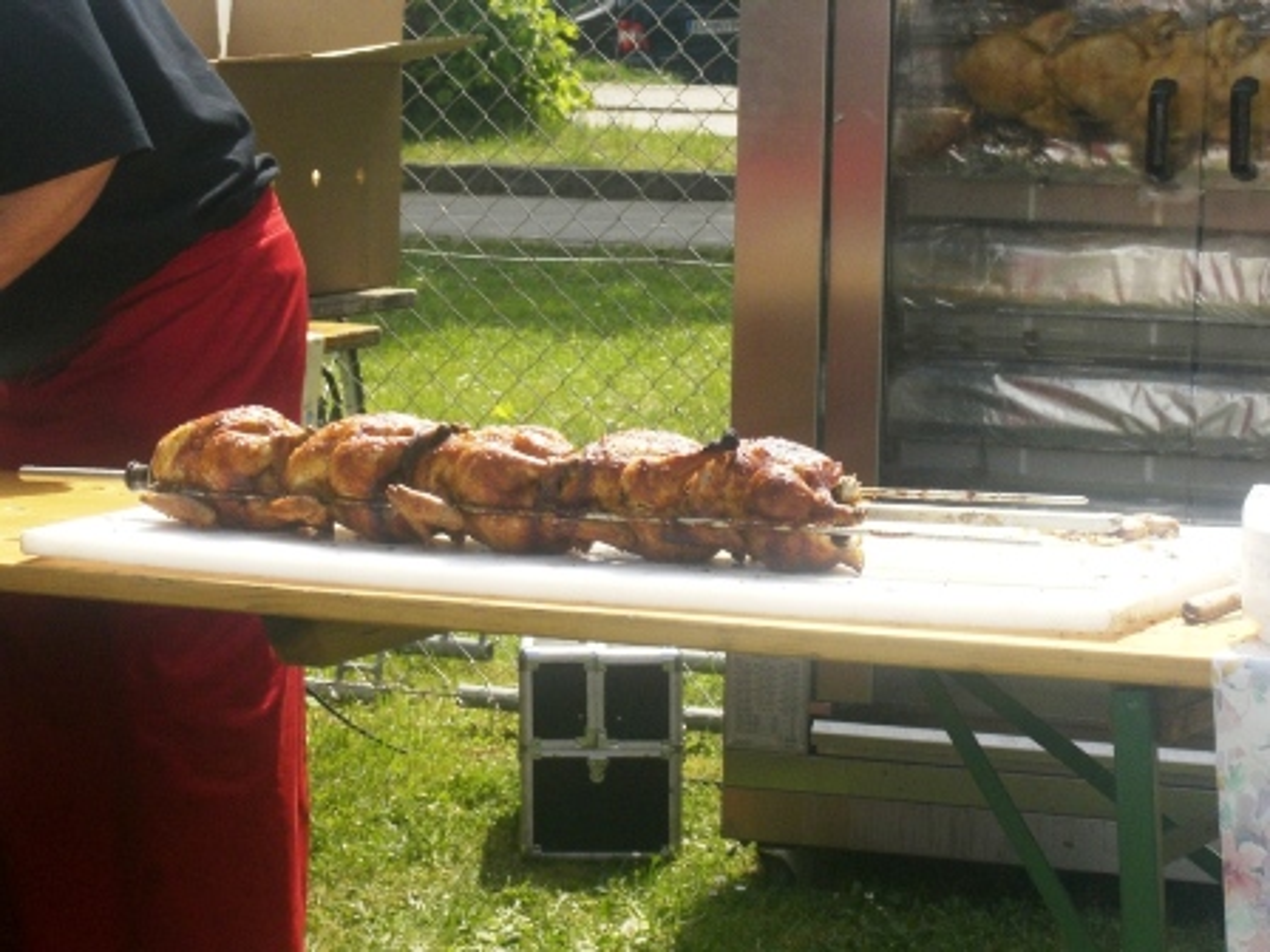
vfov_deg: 13.0
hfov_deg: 17.3
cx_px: 635
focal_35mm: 114
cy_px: 476
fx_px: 4182
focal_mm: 18.9
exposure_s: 1/640
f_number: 5.4
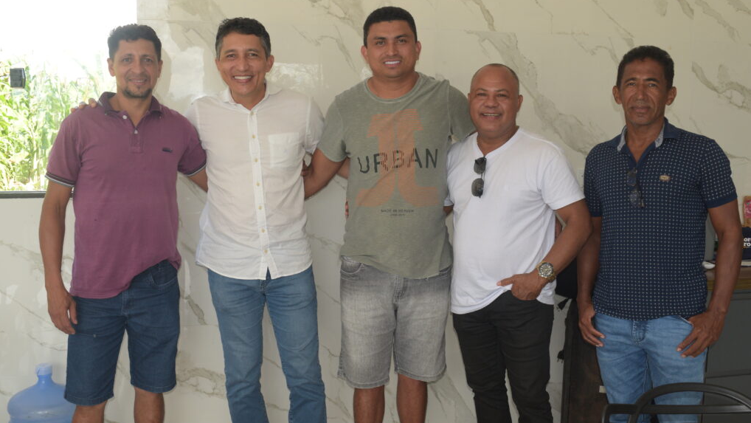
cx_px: 376
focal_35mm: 40
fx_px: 787
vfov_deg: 30.1
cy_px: 219
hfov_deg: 51.0
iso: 500
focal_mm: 25
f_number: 8
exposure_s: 1/200
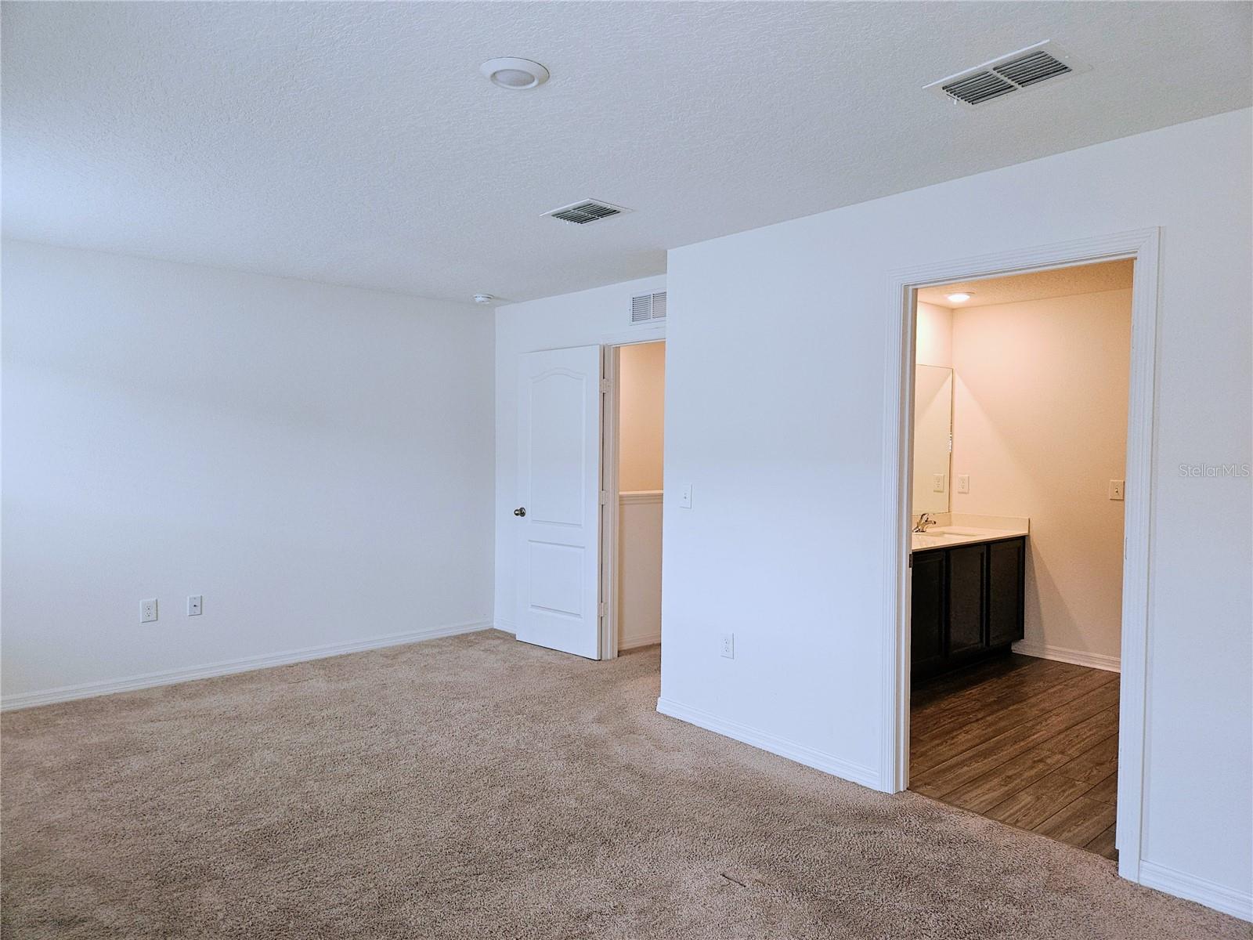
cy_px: 470
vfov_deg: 58.9
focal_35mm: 23
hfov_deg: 73.9
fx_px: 833
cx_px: 626
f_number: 1.8
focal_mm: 5.4
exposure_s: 1/60
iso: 64
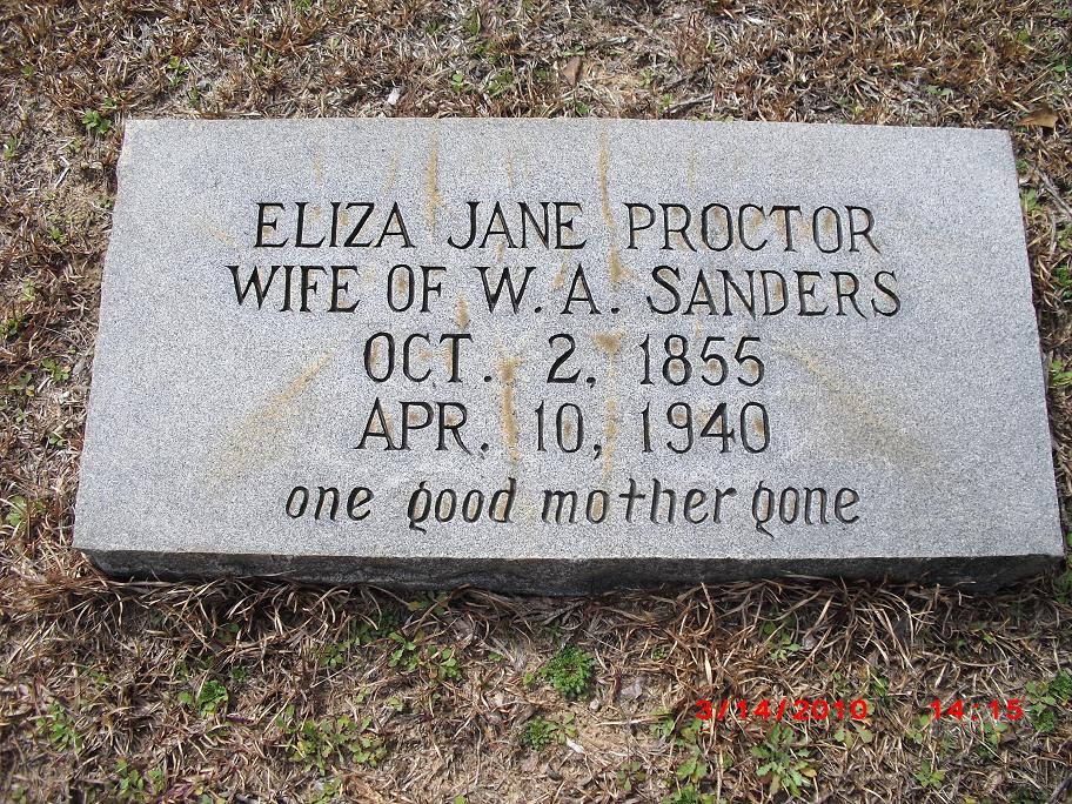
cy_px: 402
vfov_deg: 39.7
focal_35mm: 36
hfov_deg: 51.4
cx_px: 536
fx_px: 1115
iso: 64
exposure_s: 1/200
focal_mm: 6.3
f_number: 7.8
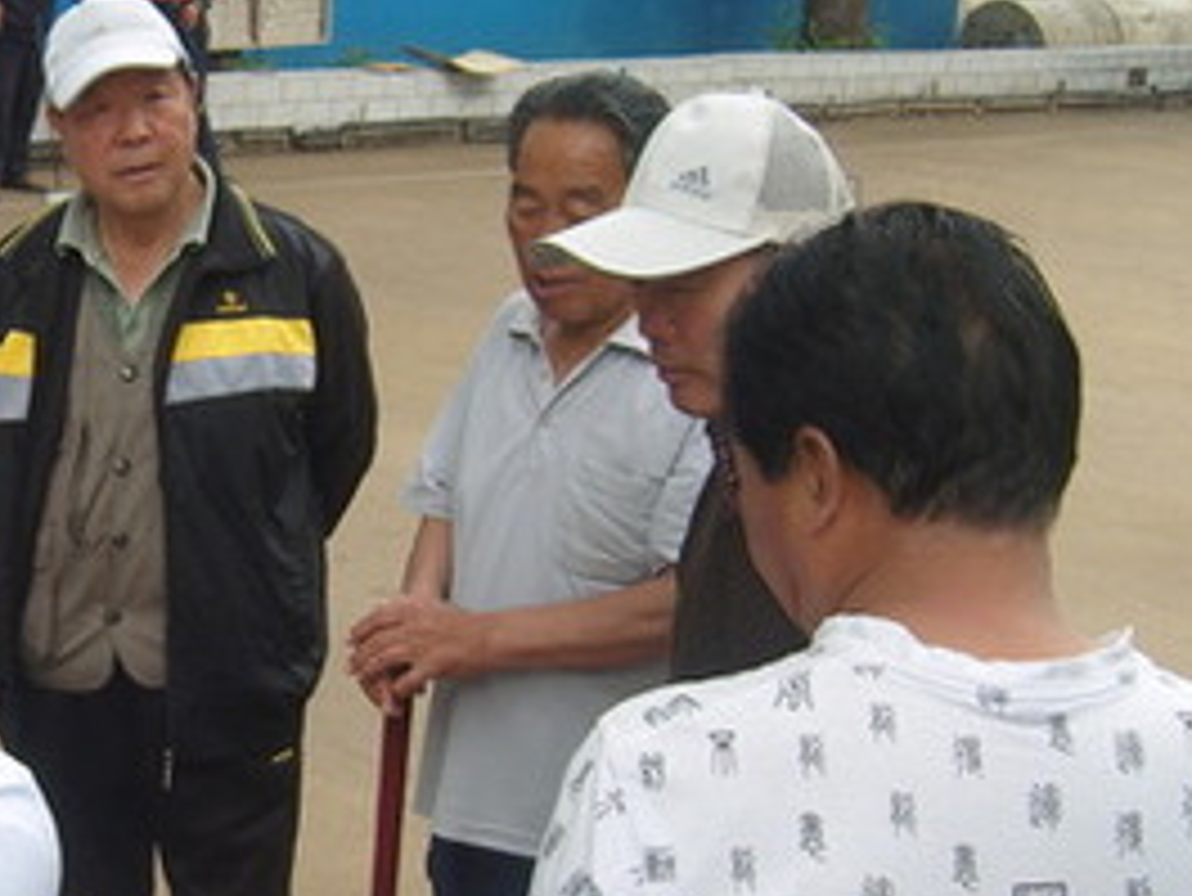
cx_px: 81
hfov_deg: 24.5
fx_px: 2653
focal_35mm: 77
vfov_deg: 19.1
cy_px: 567
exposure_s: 1/320
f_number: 2.8
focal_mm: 7.3
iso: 100
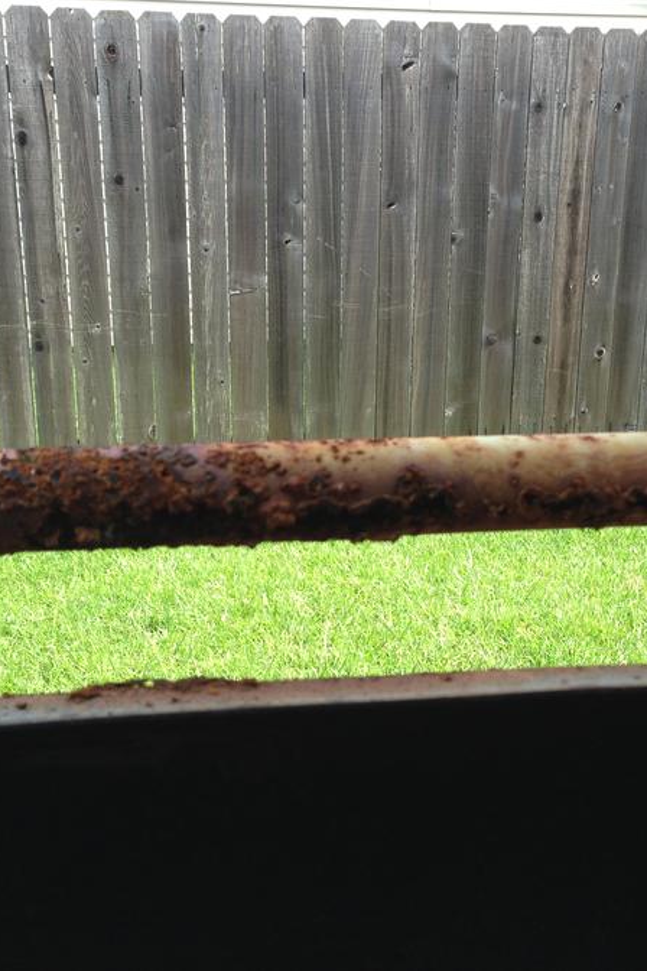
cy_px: 485
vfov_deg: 42.7
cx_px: 386
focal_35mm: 46
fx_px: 1240
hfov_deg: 29.2
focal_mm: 4.13
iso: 50
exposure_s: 1/382
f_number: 2.4
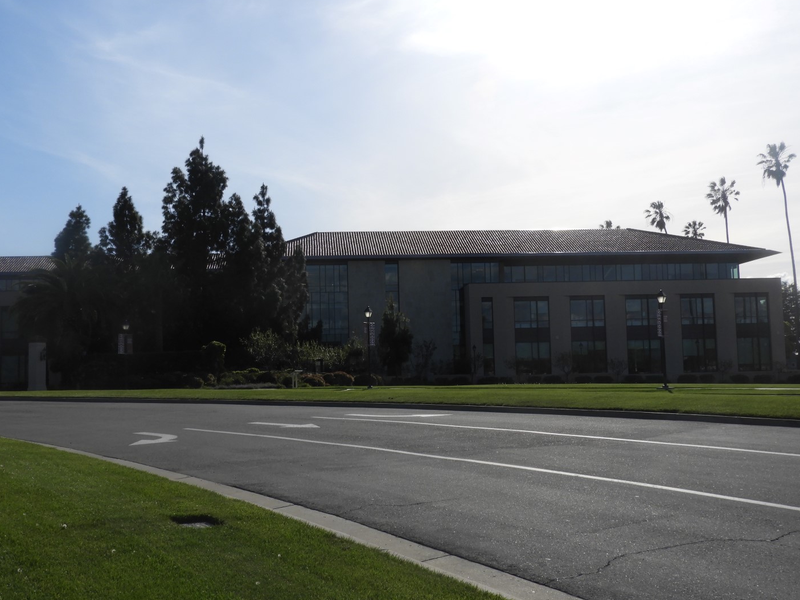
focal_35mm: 41
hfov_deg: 45.8
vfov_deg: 35.1
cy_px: 299
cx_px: 397
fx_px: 948
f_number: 4.2
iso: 100
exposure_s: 1/1600
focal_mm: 7.2
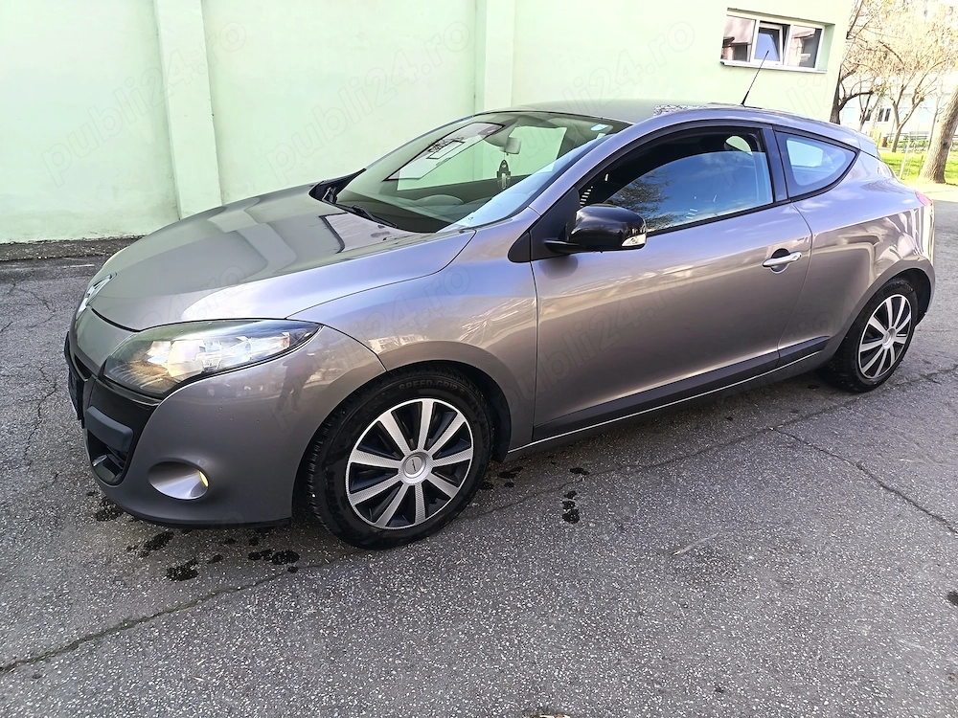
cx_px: 479
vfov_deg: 56.8
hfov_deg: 71.6
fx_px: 664
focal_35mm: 24
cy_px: 359
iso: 141
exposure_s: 1/100
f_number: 1.75
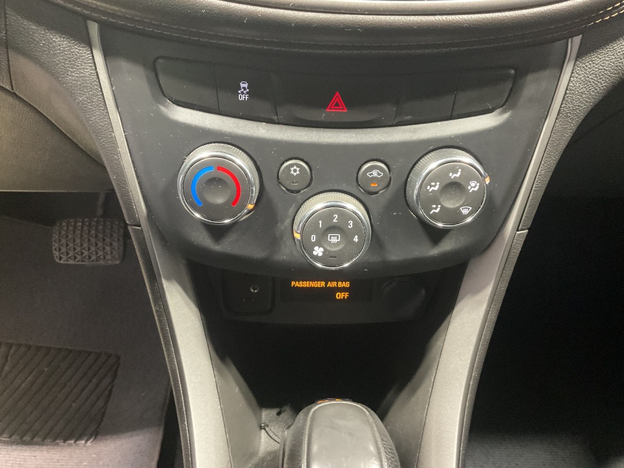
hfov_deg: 61.7
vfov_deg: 48.2
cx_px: 312
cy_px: 234
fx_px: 523
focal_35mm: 29
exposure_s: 1/30
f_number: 1.8
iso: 400
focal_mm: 3
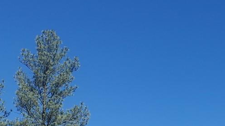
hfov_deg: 22.5
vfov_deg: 12.2
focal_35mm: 91
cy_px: 224
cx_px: 228
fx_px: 543
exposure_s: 1/1488
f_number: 2.4
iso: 50
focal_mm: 4.3
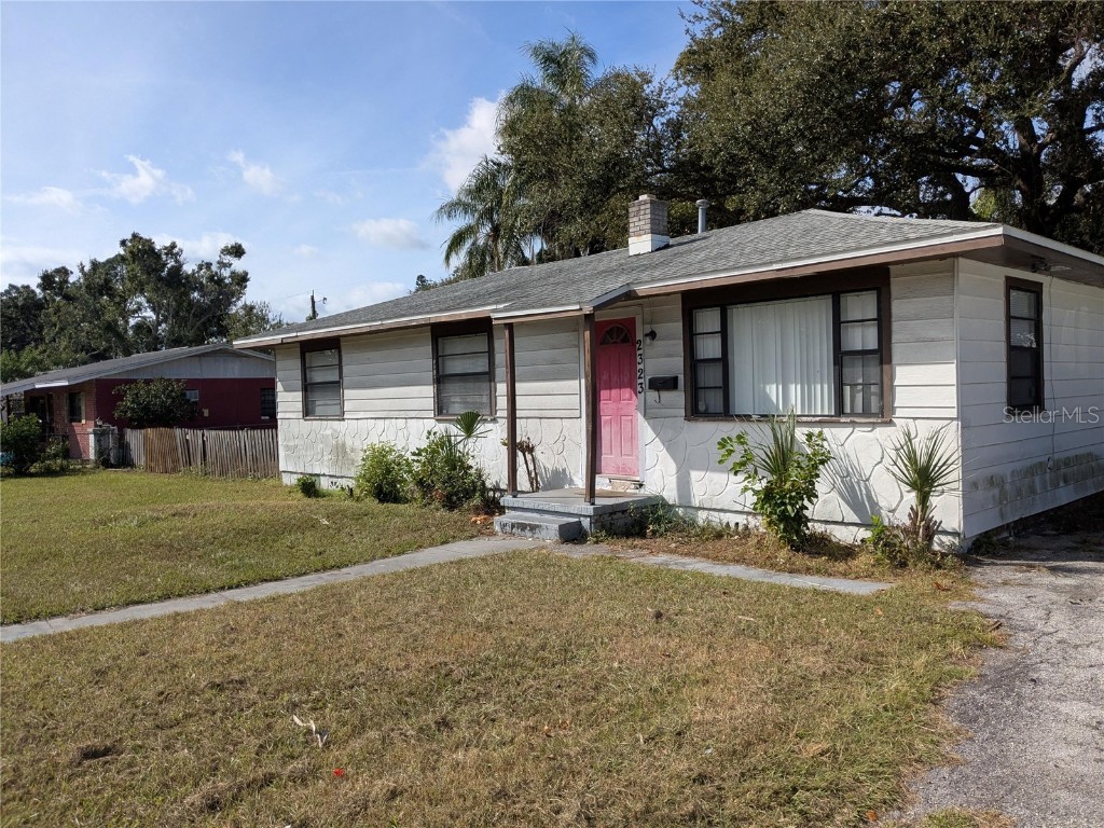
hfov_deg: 65.3
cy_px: 414
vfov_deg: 51.4
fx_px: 861
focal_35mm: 27
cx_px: 552
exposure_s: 1/4673
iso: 65
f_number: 1.73
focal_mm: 4.38
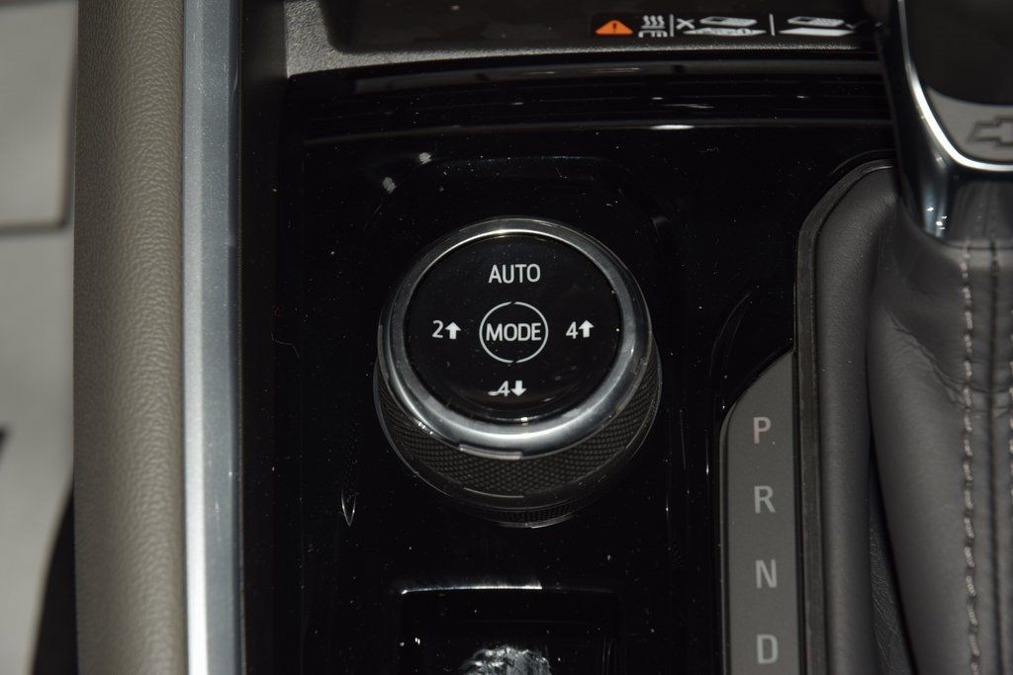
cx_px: 506
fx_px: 2955
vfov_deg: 13.0
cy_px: 338
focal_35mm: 105
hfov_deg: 19.5
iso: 100
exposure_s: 1/125
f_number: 8
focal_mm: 70
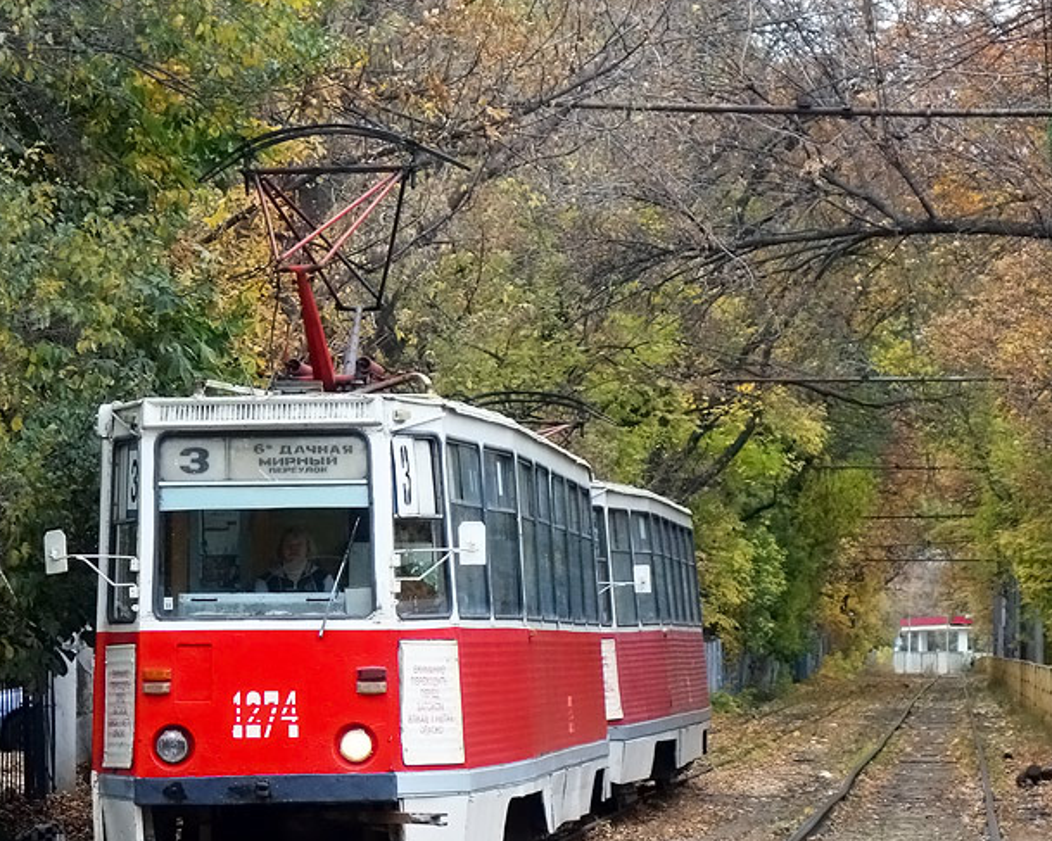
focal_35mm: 135
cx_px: 250
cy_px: 361
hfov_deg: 14.2
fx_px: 4203
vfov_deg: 11.4
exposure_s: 1/500
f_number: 4
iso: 800
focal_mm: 27.22
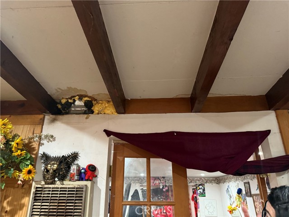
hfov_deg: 71.6
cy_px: 108
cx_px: 144
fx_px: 200
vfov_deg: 56.8
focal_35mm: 24
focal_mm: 6.76
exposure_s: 1/60
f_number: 1.78
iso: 800
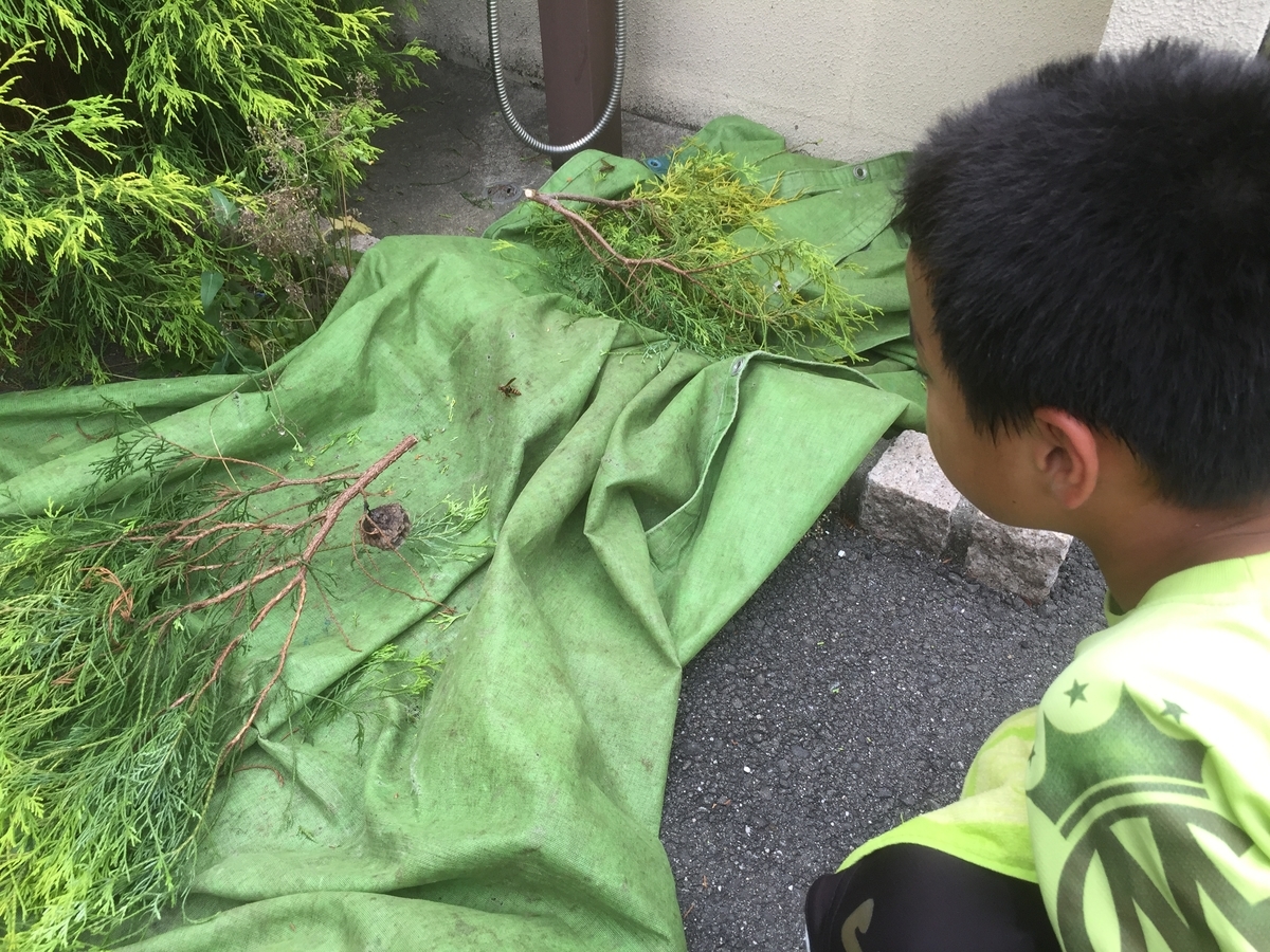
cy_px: 476
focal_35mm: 29
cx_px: 635
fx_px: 1064
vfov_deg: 48.2
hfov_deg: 61.7
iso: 50
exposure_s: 1/120
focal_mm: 4.15
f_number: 2.2
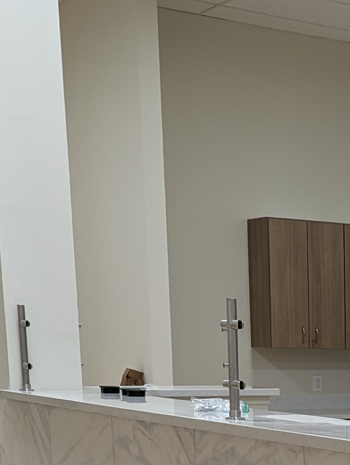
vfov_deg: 19.9
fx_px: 1210
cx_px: 538
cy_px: 607
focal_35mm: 90
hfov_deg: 15.1
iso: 62
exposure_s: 1/34.9
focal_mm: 6.81
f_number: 1.85
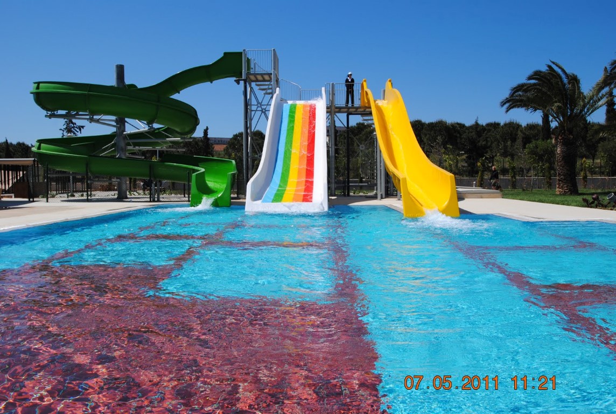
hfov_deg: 59.4
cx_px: 308
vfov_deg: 41.9
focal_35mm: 32
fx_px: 540
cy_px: 207
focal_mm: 21
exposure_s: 1/400
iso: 100
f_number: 10
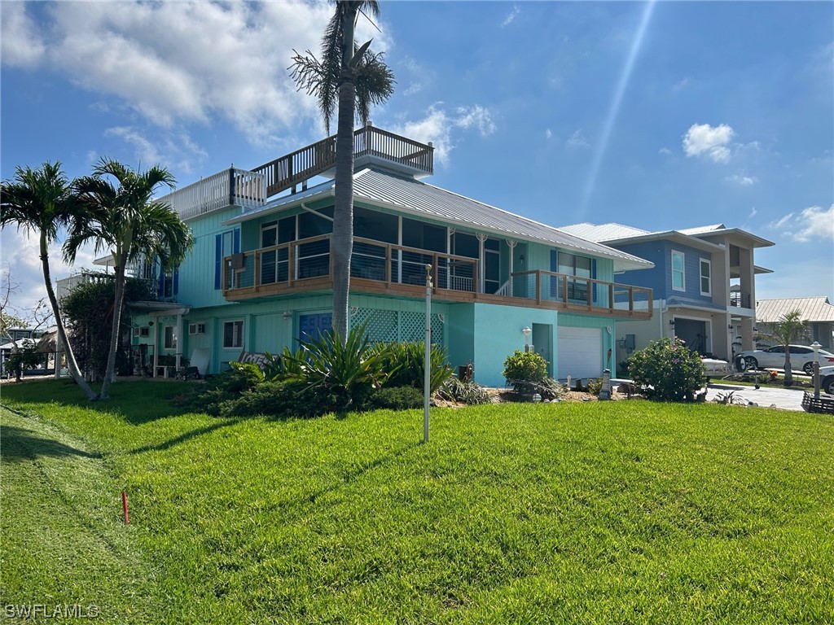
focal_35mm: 26
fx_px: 626
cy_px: 312
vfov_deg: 53.1
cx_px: 417
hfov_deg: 67.3
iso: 50
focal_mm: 5.7
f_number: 1.5
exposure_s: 1/6993
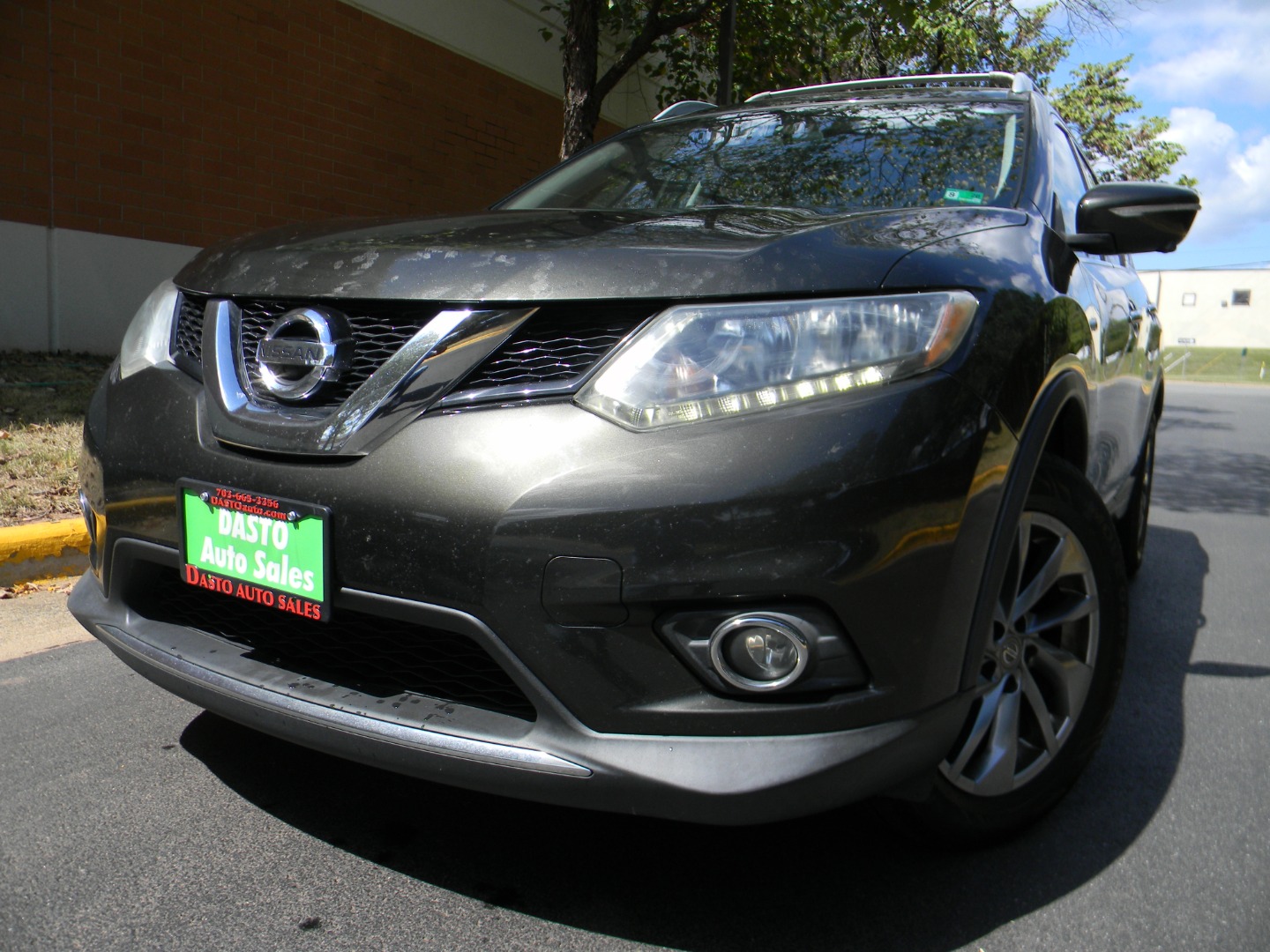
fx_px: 1027
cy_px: 476
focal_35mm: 28
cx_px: 635
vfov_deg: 49.7
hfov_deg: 63.4
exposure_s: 1/622
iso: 80
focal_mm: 5
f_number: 3.5
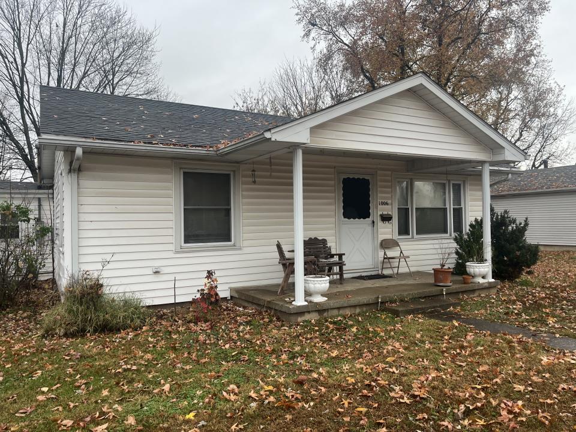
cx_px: 288
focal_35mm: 26
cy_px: 216
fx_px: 433
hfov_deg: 67.3
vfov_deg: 53.1
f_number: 1.6
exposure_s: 1/213
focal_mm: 5.1
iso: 40
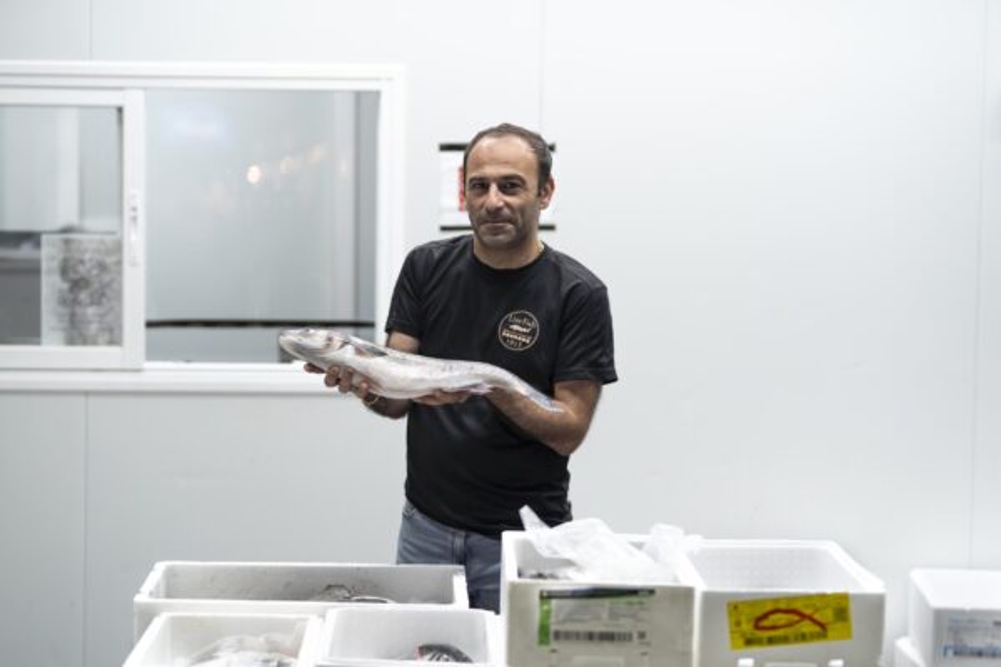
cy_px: 334
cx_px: 500
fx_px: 2363
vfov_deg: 16.1
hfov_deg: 23.9
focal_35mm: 85
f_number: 2
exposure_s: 1/160
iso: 200
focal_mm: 85
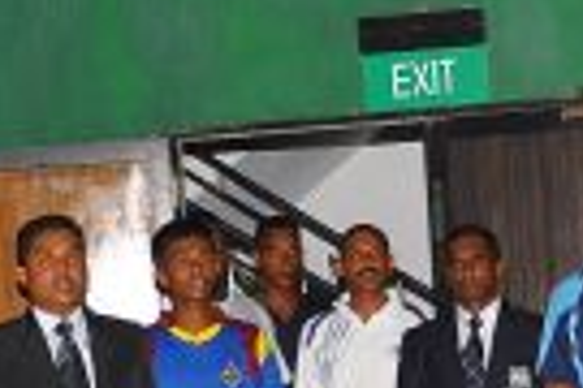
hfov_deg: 10.3
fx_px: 3239
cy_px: 634
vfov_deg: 6.7
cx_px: 376
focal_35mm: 200
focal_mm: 30
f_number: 5.6
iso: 200
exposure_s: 1/60
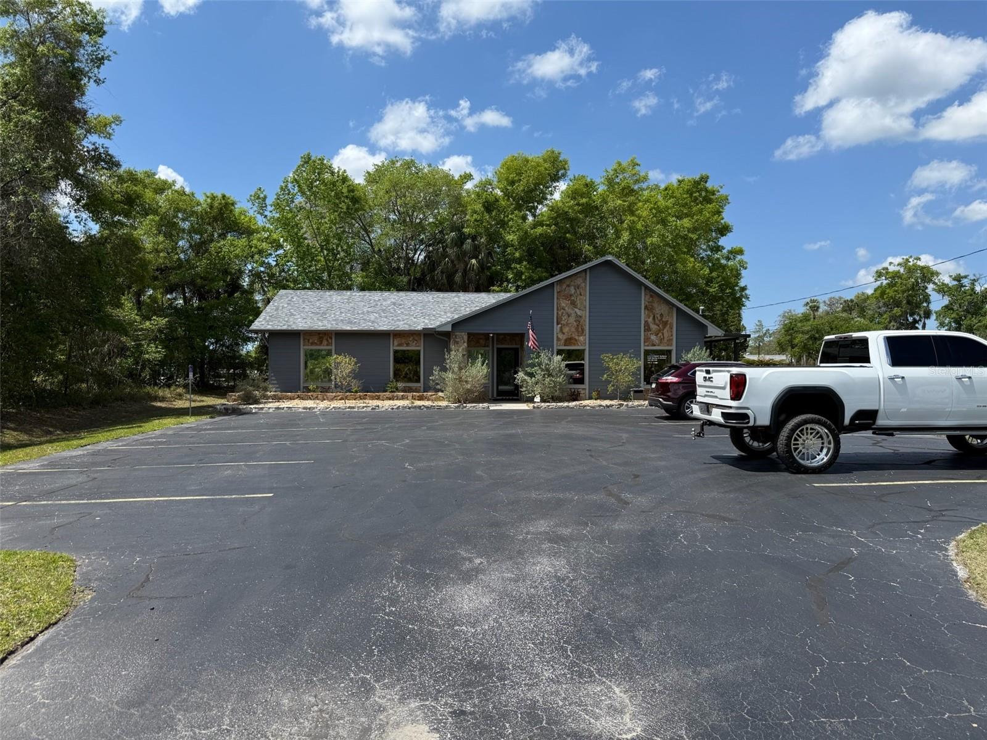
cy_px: 370
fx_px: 684
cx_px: 494
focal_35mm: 24
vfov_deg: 56.8
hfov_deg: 71.6
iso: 80
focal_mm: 6.76
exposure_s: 1/4167
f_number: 1.78
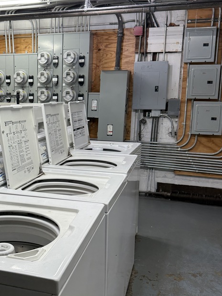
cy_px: 157
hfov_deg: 33.2
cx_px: 40
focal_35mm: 42
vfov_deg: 44.8
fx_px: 359
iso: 100
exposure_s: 1/120
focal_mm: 6.76
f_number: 1.78
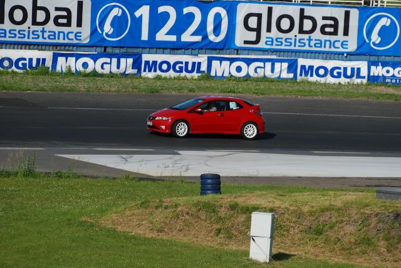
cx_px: 200
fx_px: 3345
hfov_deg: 6.9
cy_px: 134
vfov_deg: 4.6
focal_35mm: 300
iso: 400
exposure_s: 1/4000
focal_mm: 200
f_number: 5.3
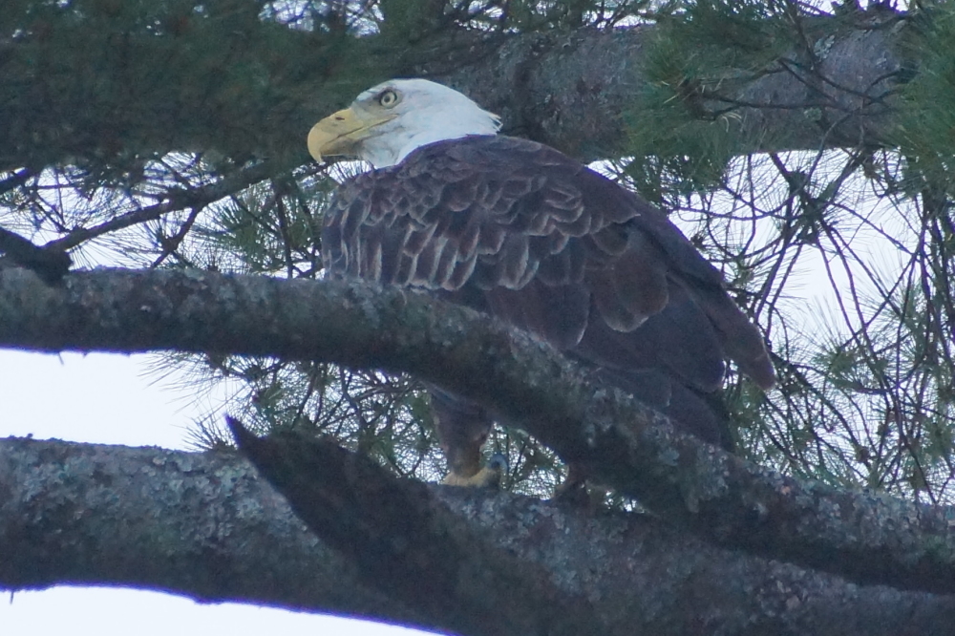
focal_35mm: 750
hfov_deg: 2.8
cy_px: 318
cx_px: 478
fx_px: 19888
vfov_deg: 1.8
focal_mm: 250
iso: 1250
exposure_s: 1/400
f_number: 6.3
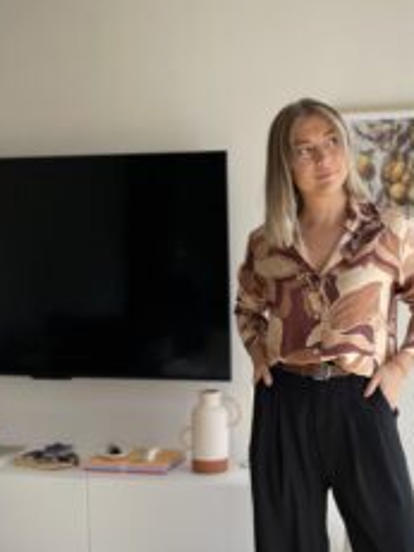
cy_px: 356
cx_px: 297
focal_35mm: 45
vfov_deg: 41.7
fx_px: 718
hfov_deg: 31.7
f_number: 1.6
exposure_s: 1/861
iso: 50
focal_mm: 4.2
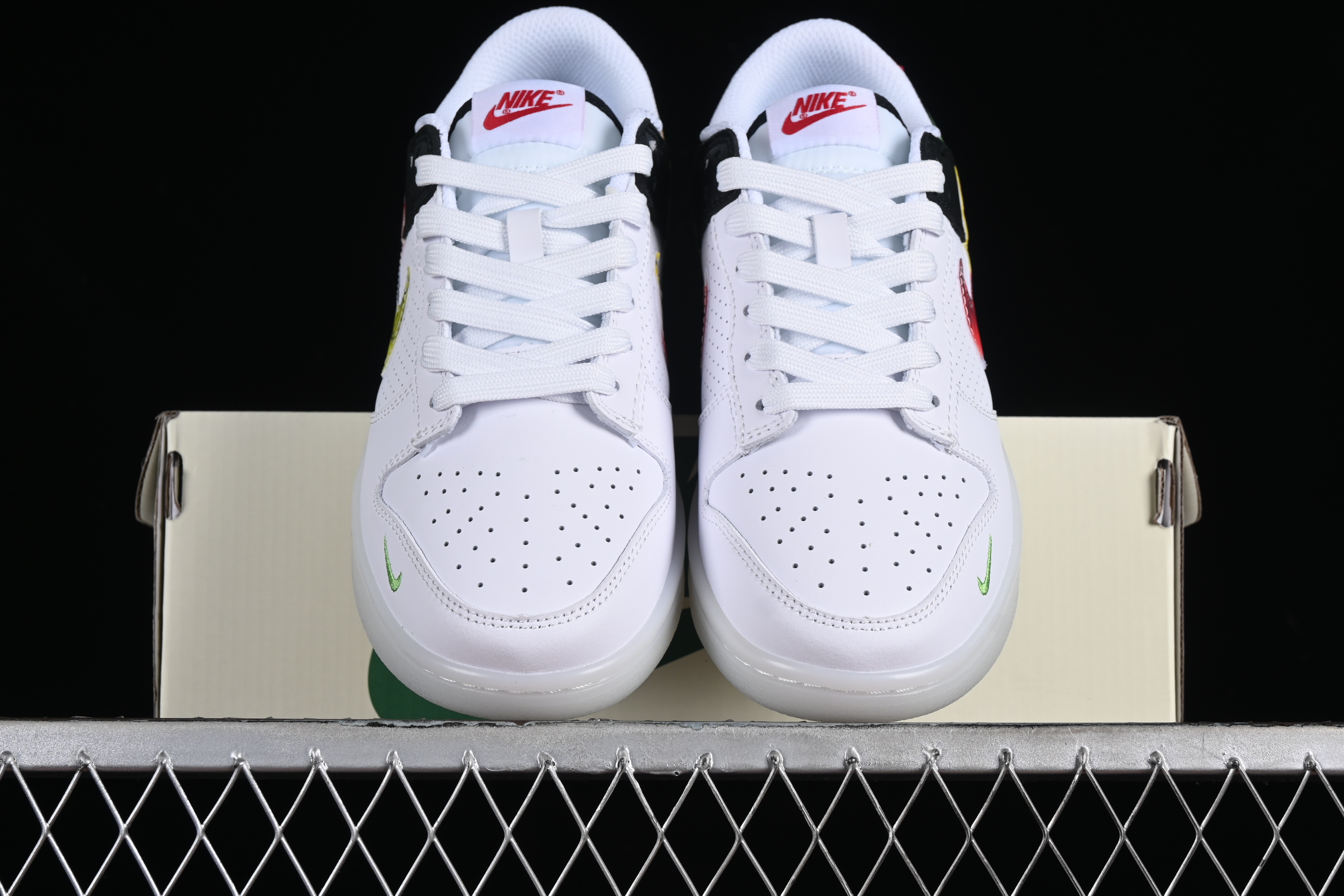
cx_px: 672
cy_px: 448
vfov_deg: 18.2
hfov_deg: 27.0
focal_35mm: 75
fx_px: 2800
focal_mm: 50
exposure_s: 1/80
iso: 160
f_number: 8
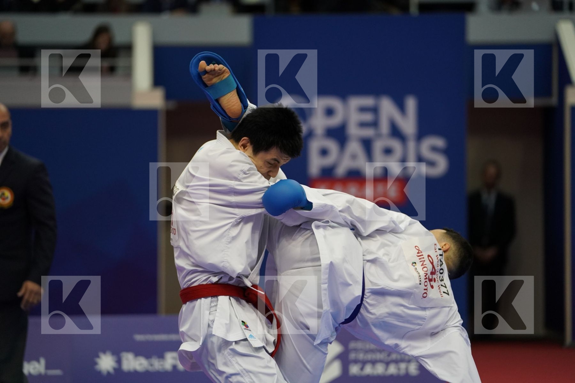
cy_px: 192
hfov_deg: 13.6
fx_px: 2412
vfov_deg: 9.1
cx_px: 288
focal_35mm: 151
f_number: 2.8
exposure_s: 1/1000
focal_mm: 151
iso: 2500
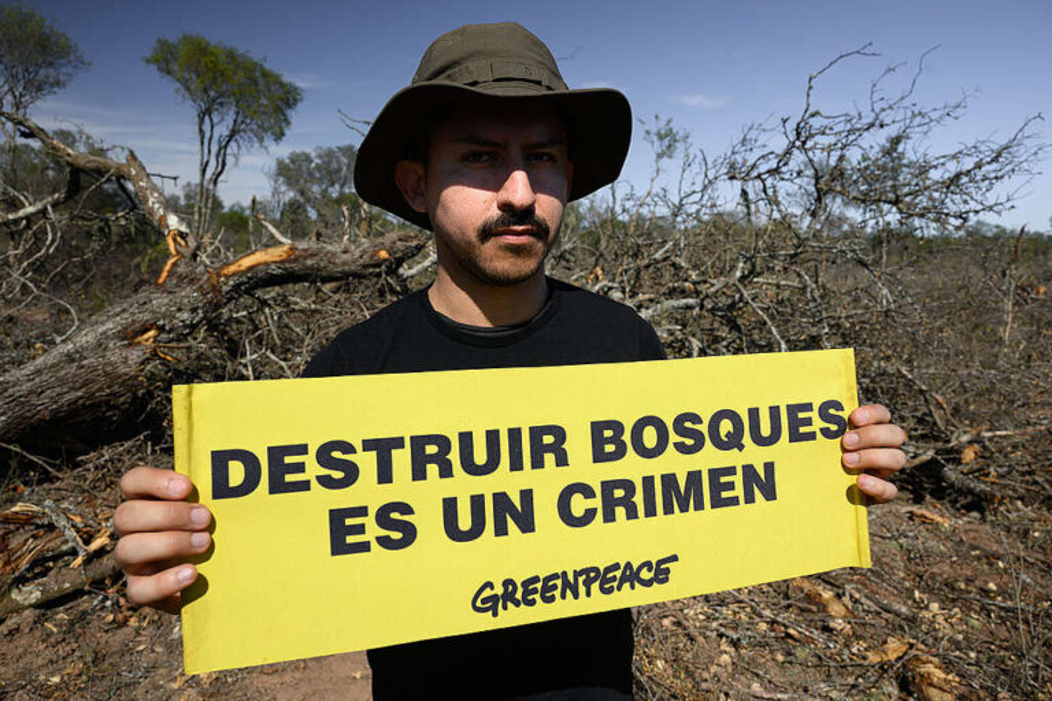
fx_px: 701
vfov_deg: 53.1
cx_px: 526
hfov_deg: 73.7
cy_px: 350
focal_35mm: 24
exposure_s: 1/250
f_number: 8
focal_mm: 24
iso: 140
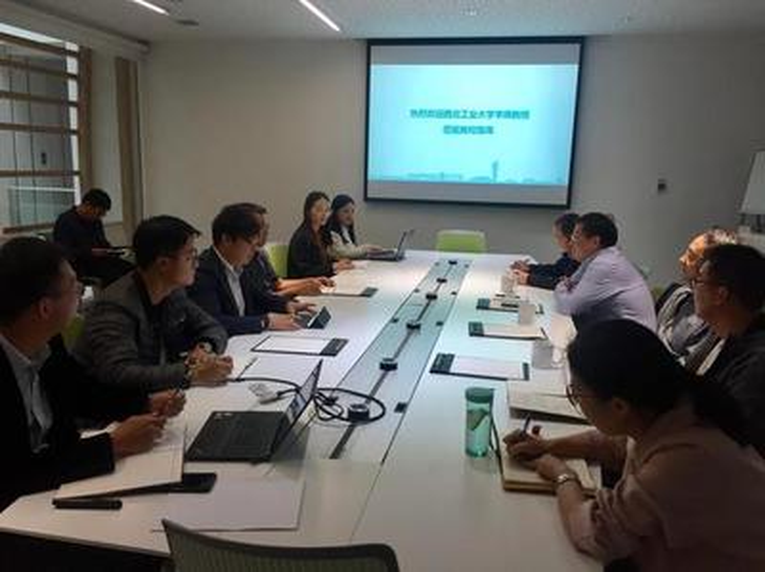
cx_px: 382
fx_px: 640
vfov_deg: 48.1
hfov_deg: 61.7
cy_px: 286
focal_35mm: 29
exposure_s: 1/33
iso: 50
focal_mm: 4.15
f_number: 2.2
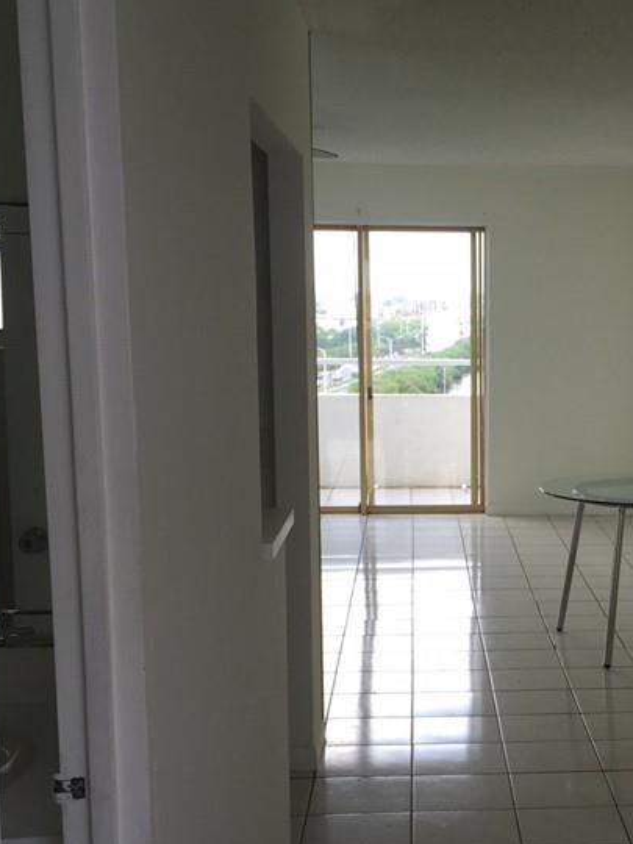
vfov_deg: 34.6
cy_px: 563
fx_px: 1341
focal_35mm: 55
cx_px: 558
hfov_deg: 25.8
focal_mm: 4.15
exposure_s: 1/179
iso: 32
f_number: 2.2
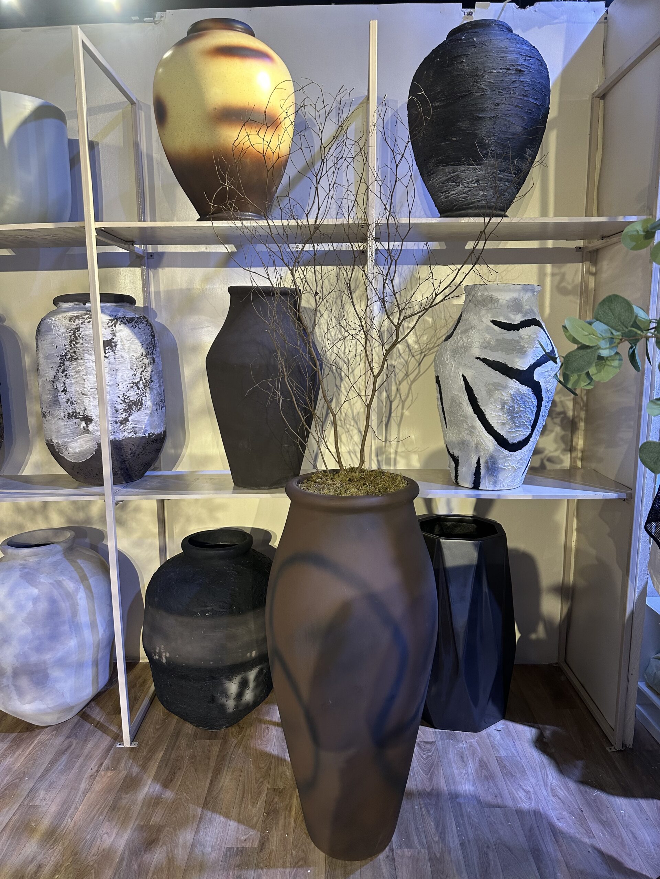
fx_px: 610
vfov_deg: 71.6
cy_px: 440
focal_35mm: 24
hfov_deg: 56.8
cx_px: 330
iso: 160
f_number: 1.78
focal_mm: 6.86
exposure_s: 1/51
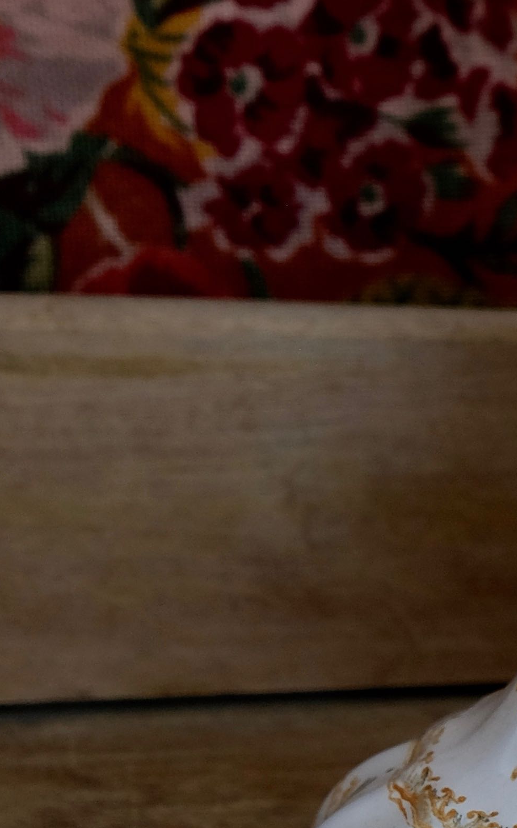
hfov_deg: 5.2
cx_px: 655
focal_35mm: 249
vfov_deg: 8.4
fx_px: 5615
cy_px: -98
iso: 800
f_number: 4
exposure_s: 1/60
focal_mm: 42.5
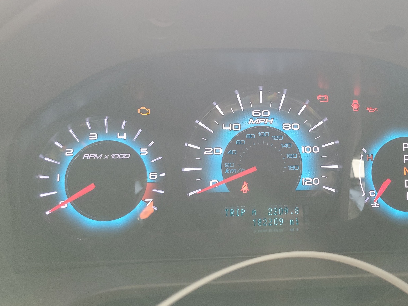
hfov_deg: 53.2
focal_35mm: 34
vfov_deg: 41.6
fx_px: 401
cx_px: 263
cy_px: 126
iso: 121
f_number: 1.5
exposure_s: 1/60.2
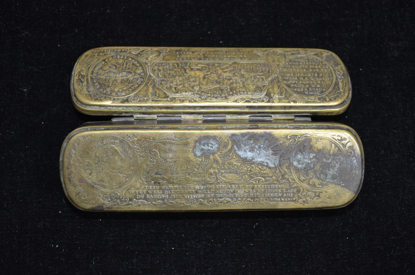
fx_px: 552
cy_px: 138
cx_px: 208
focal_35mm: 48
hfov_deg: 41.2
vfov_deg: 28.0
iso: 1250
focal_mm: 32
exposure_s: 1/60
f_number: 4.8
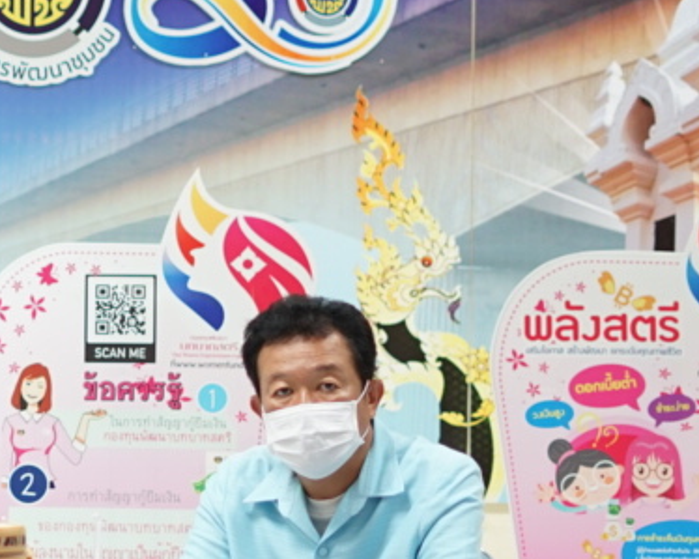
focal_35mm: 203
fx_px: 4199
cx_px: -432
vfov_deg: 7.6
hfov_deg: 9.2
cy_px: 178
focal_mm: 50
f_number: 1.8
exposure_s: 1/80
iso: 400
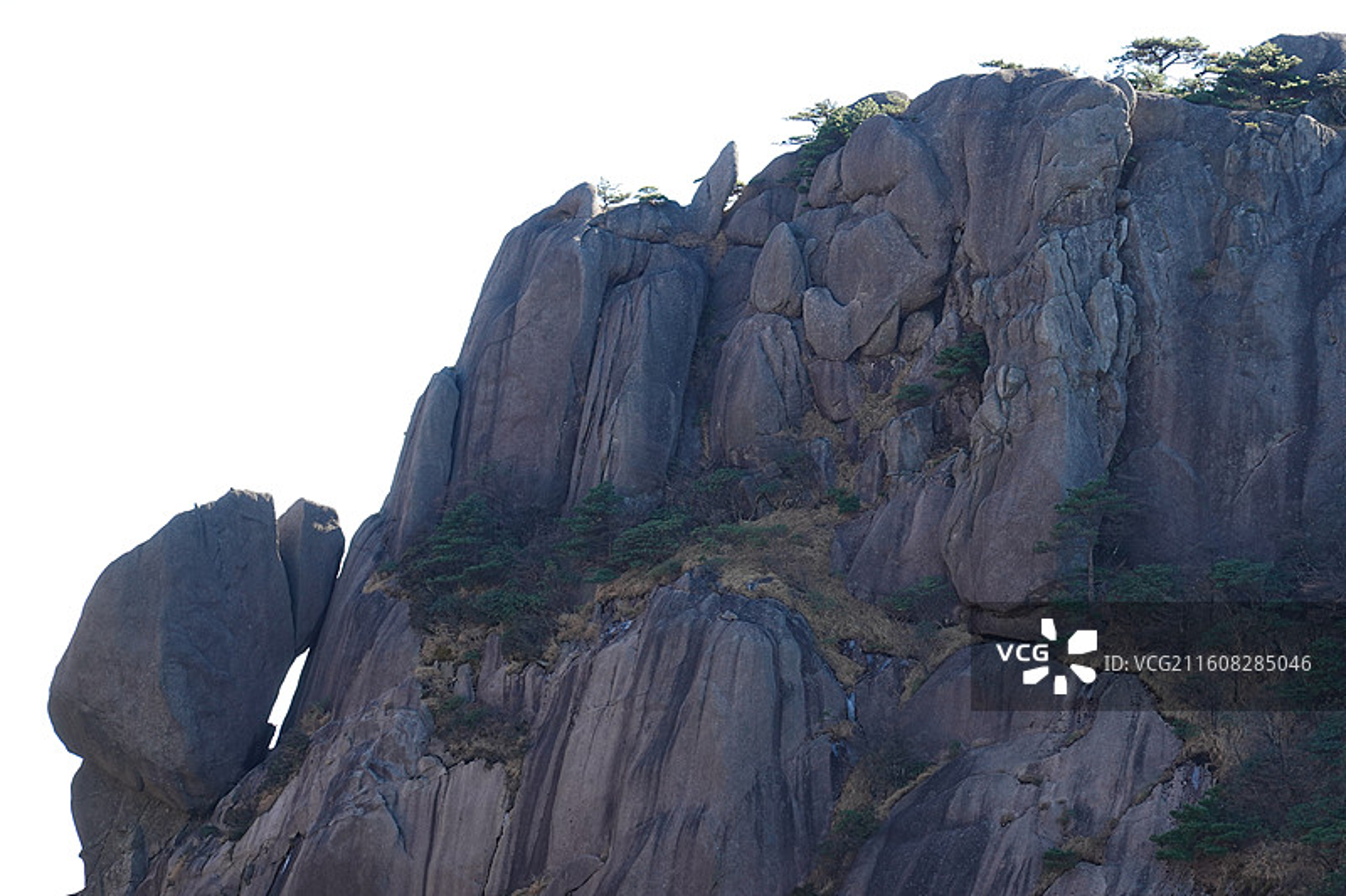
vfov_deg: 11.5
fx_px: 4448
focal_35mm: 119
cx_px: 673
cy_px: 448
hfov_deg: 17.2
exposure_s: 1/160
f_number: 4.5
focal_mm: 43.55
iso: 125
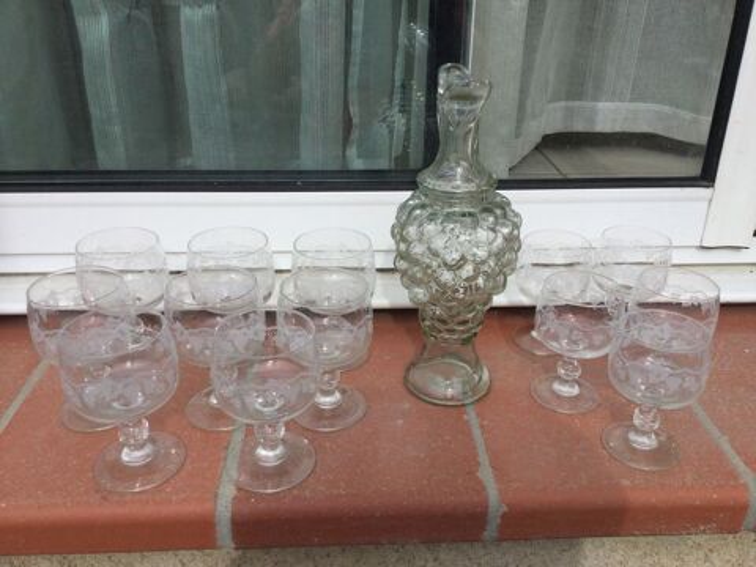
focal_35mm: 31
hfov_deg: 58.4
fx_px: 677
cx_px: 378
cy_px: 284
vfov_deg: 45.4
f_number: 2.4
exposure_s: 1/1274
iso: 25
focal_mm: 3.3
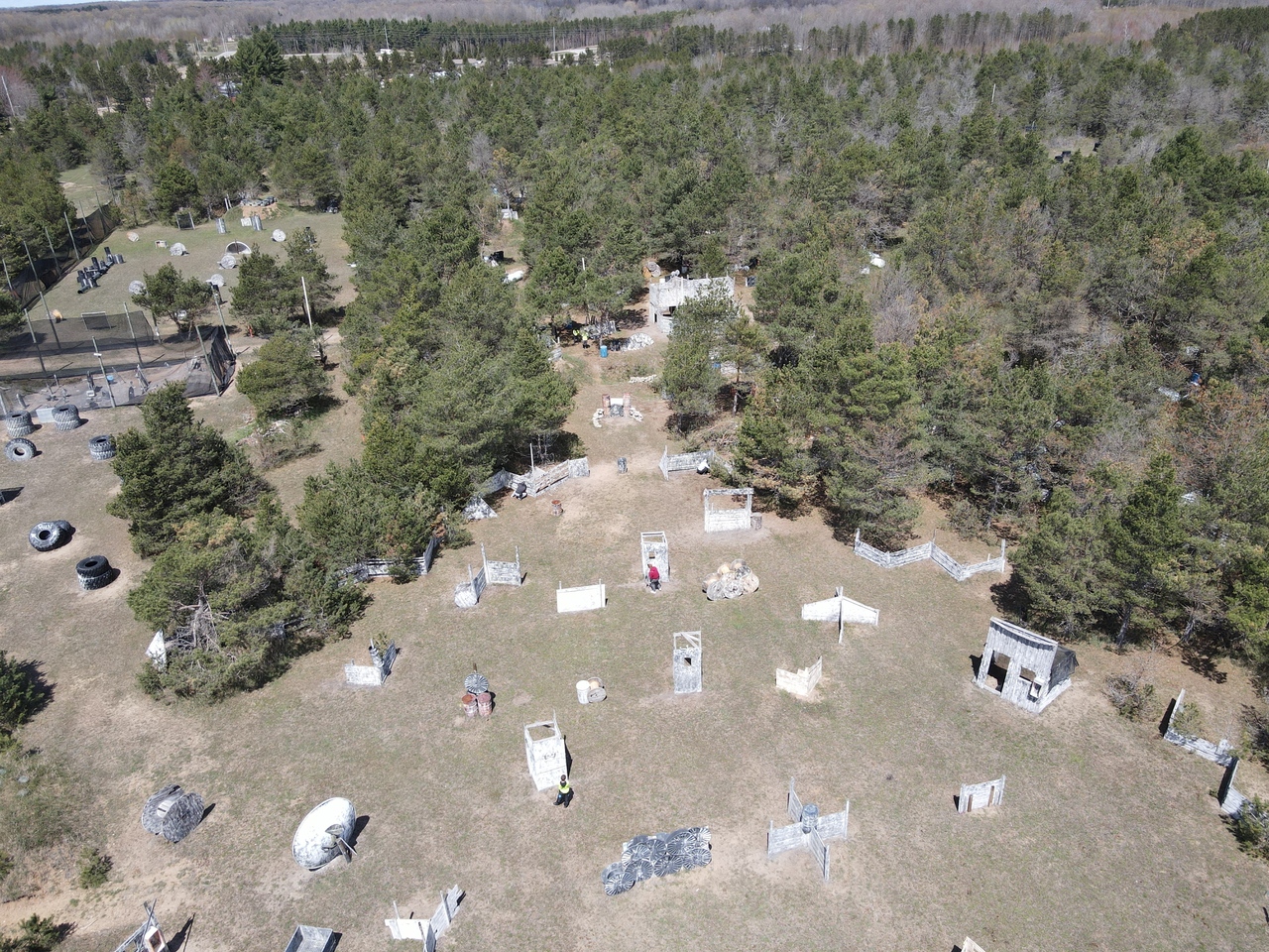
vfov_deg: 56.8
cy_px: 476
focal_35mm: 24
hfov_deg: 71.6
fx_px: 880
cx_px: 634
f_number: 2.8
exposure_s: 1/400
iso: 100
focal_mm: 4.5
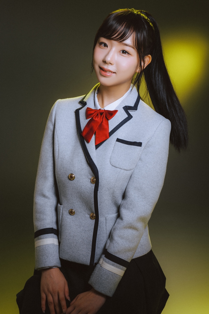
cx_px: 104
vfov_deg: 38.9
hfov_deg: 26.5
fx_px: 445
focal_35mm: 51
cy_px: 157
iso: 160
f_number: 10
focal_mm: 51
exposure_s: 1/125
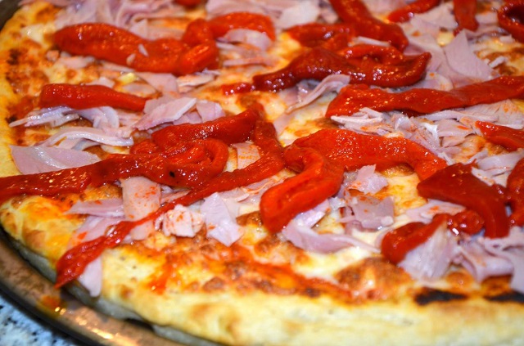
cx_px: 262
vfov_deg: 14.6
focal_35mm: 93
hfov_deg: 22.0
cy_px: 173
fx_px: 1350
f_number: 5.6
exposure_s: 1/30
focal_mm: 62
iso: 200
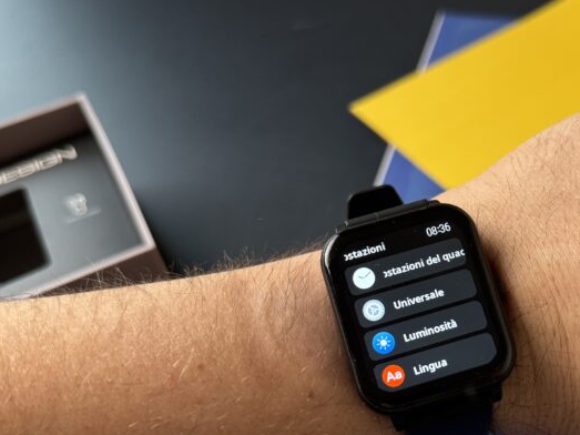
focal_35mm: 47
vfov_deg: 30.4
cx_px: 447
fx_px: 787
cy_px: 324
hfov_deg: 39.2
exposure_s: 1/77
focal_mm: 6.76
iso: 200
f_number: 1.78
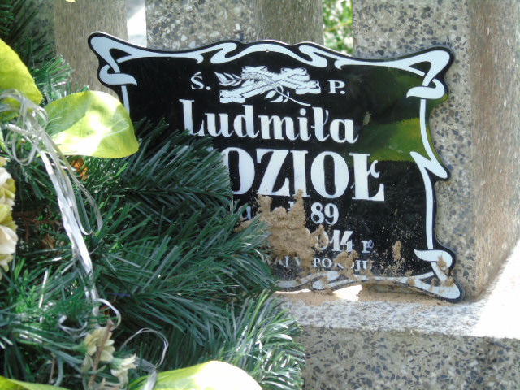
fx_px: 3650
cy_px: 195
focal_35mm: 243
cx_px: 260
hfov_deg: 8.1
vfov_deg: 6.1
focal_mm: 43
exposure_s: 1/125
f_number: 4.8
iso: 200
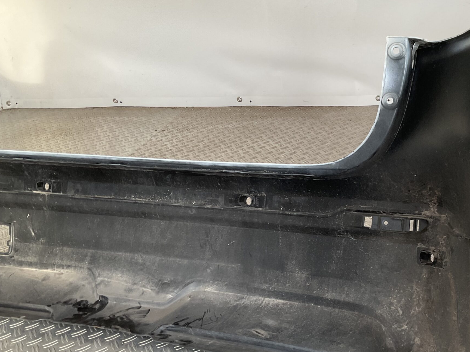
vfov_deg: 33.4
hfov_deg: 43.0
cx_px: 328
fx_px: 584
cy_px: 229
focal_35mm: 43
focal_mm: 3
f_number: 1.8
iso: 40
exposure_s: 1/60
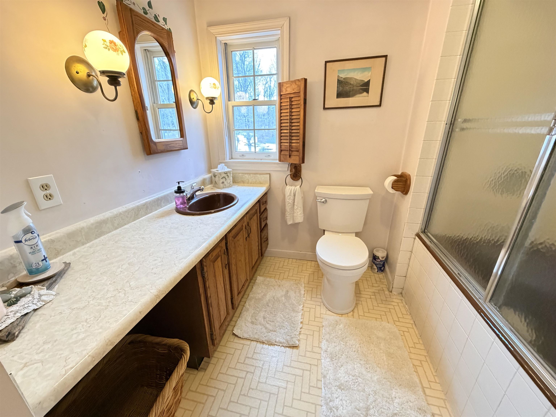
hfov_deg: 102.1
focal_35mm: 14
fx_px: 225
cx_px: 278
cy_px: 208
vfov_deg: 85.7
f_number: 2.2
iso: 640
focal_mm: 2.22
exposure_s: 1/60
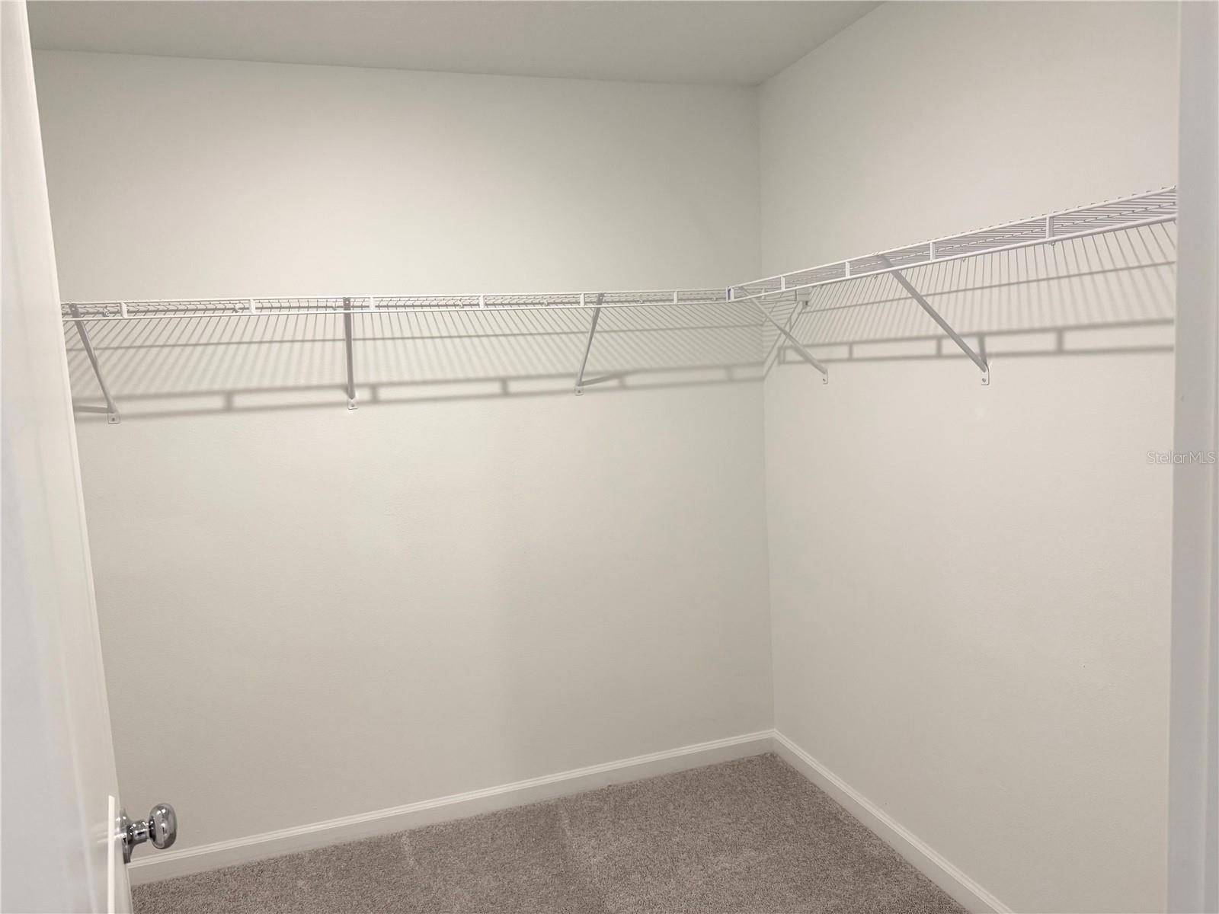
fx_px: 845
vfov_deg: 56.8
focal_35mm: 24
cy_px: 457
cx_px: 610
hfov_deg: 71.6
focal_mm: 6.76
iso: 200
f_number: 1.78
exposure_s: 1/120
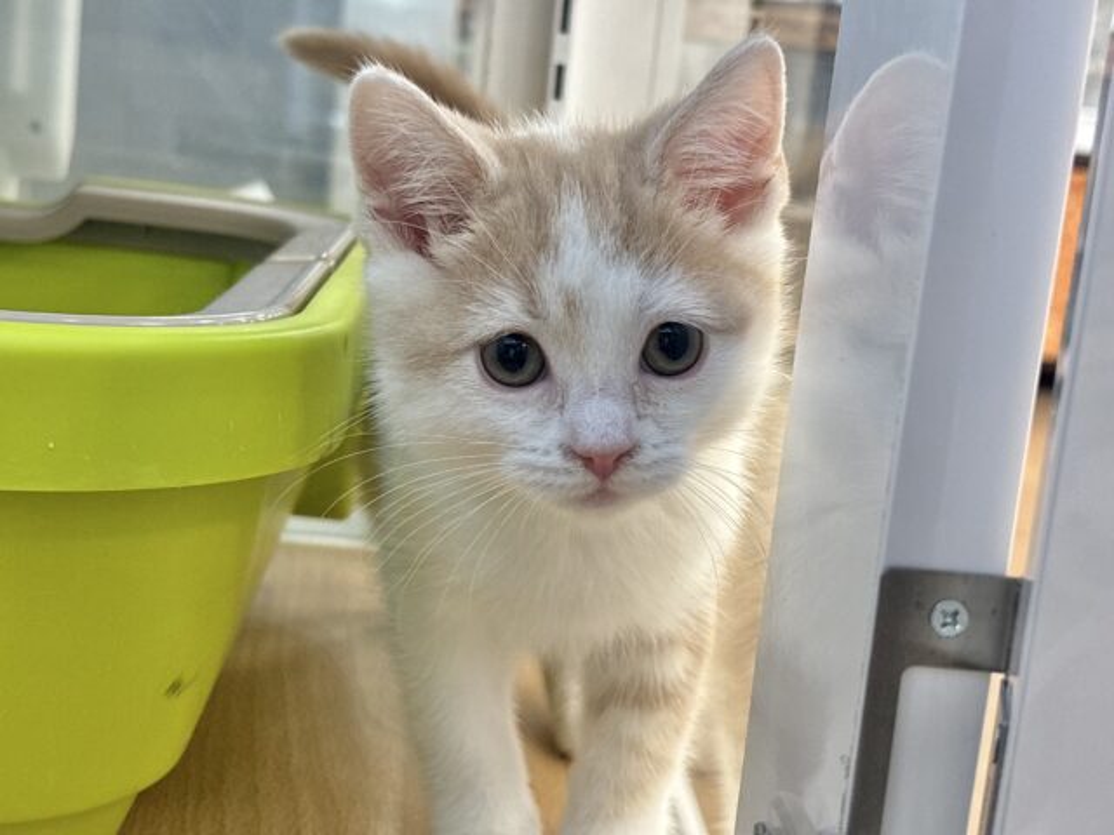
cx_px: 557
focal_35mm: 52
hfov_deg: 36.8
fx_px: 1673
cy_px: 418
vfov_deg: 28.0
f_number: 1.6
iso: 100
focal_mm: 5.96
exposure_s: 1/50
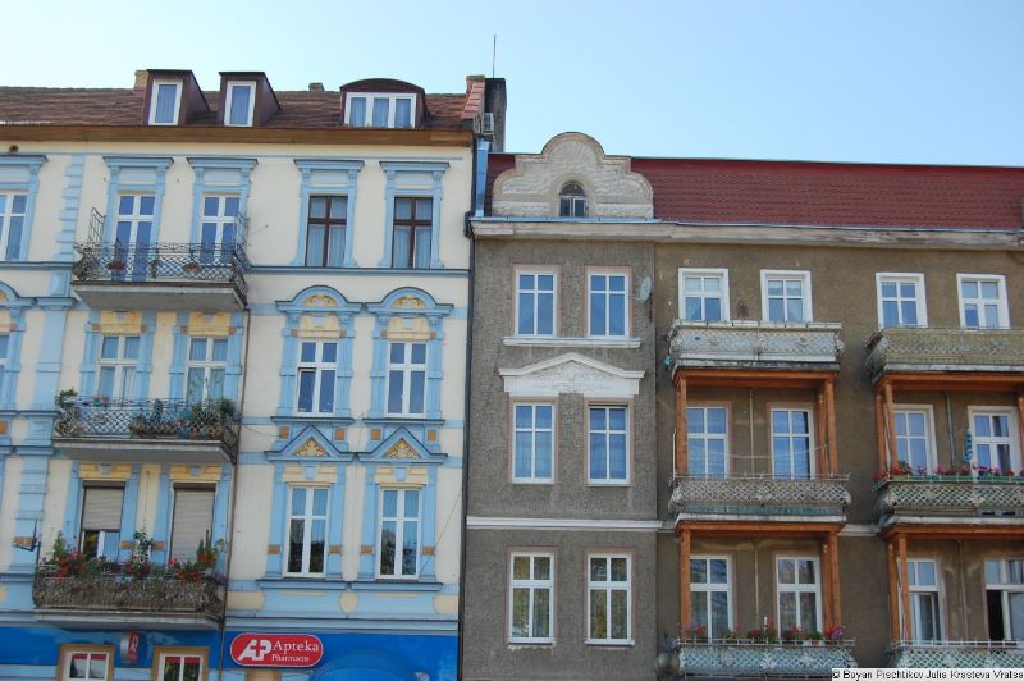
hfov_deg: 41.1
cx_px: 512
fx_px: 1364
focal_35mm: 48
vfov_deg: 28.0
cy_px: 340
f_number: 7.1
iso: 200
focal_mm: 32
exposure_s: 1/200
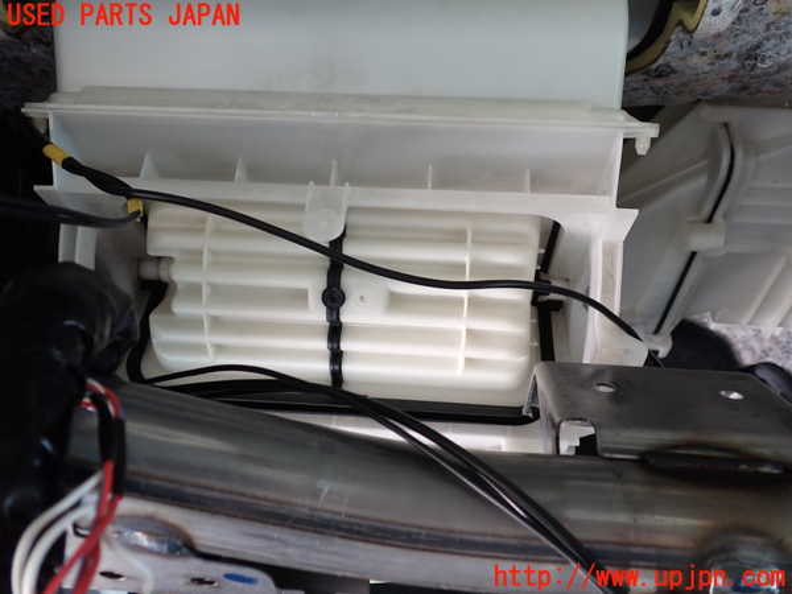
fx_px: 686
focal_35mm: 30
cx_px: 396
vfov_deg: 46.8
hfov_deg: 60.0
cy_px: 297
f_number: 2.3
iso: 200
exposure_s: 1/40
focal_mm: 5.4
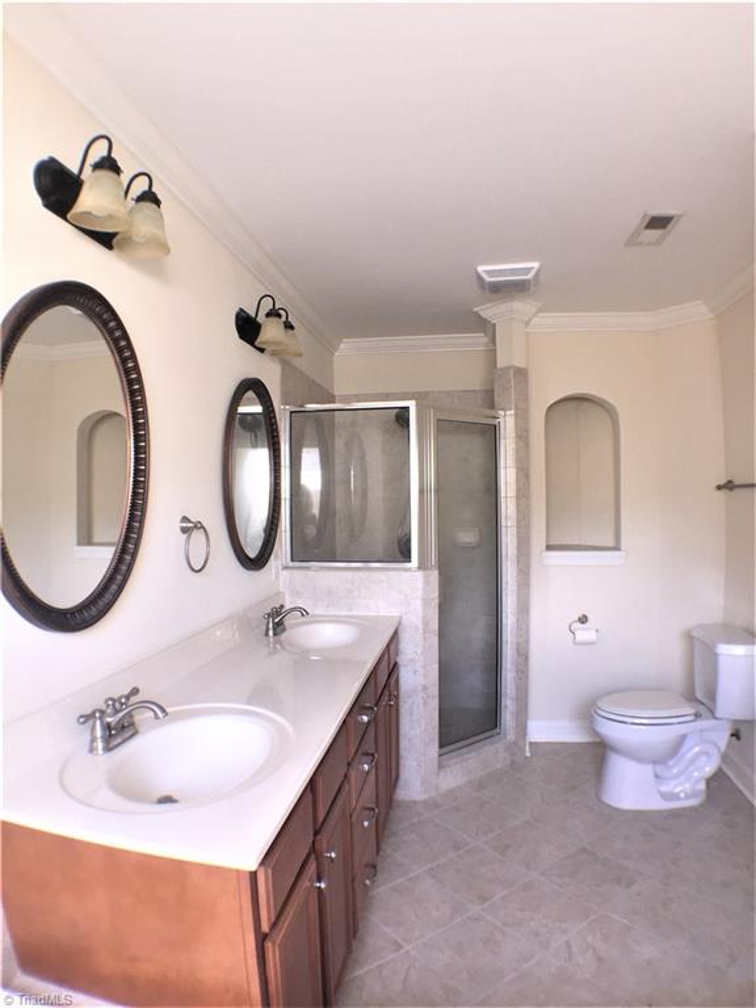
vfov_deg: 61.7
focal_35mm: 29
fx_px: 844
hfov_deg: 48.2
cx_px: 378
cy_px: 504
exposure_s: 1/30
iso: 64
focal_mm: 4.15
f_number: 2.2
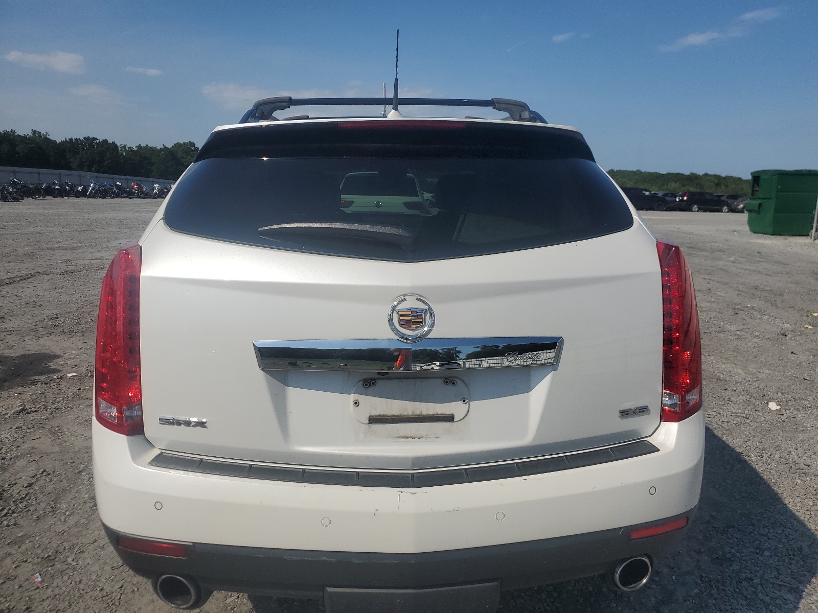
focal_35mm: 26
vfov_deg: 53.1
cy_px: 306
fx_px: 614
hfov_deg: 67.3
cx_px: 409
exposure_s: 1/10000
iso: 51
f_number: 1.5
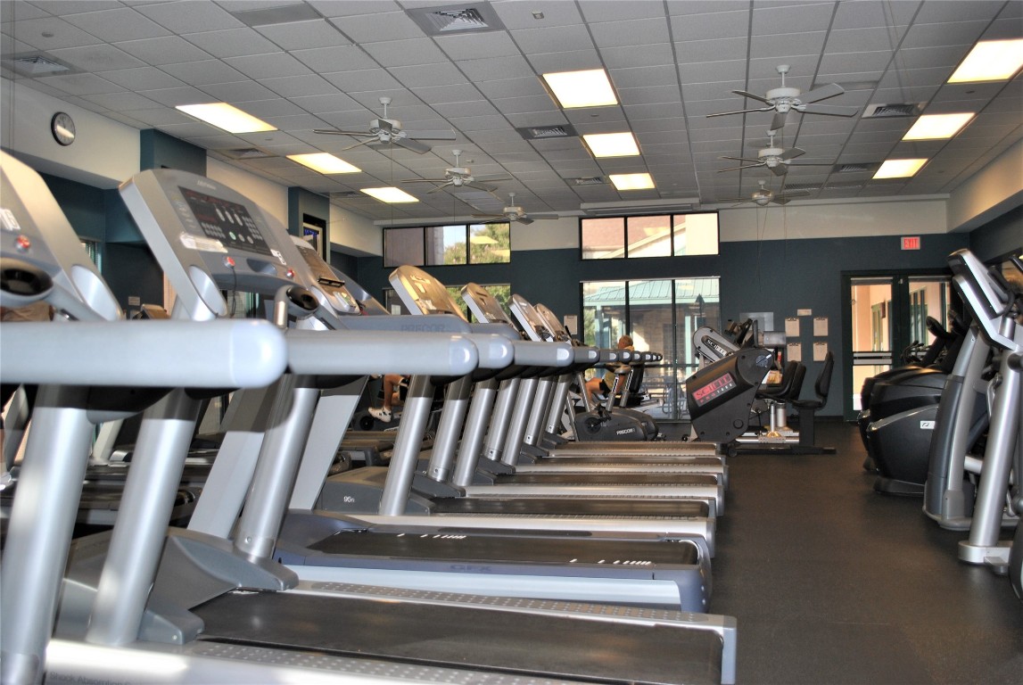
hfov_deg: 57.2
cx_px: 512
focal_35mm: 33
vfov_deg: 40.1
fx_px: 939
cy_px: 342
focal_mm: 22
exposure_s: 1/60
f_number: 3.8
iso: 200
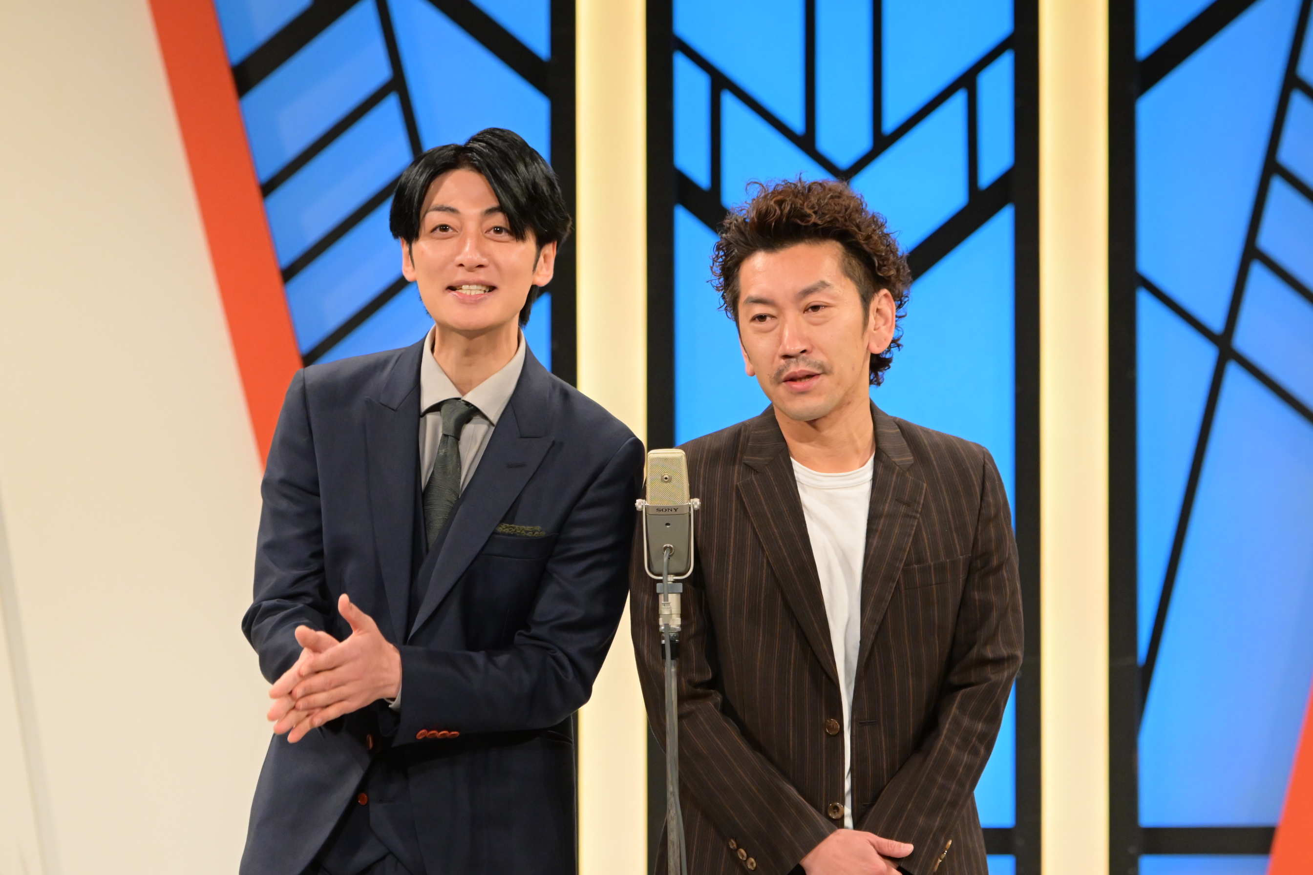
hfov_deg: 5.3
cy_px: 438
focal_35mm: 390
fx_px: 14223
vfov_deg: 3.5
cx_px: 656
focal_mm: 260
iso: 2500
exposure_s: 1/200
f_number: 5.6
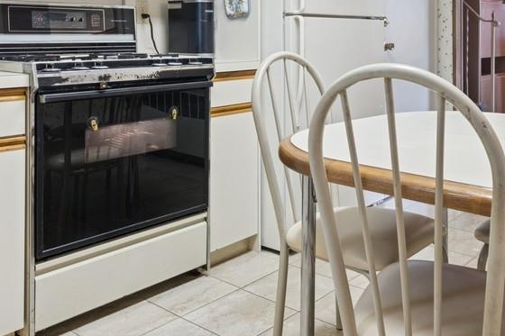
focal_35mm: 40
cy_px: 23
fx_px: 561
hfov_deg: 48.2
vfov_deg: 31.5
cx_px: 303
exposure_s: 1/1.67
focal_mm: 14
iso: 100
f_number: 11
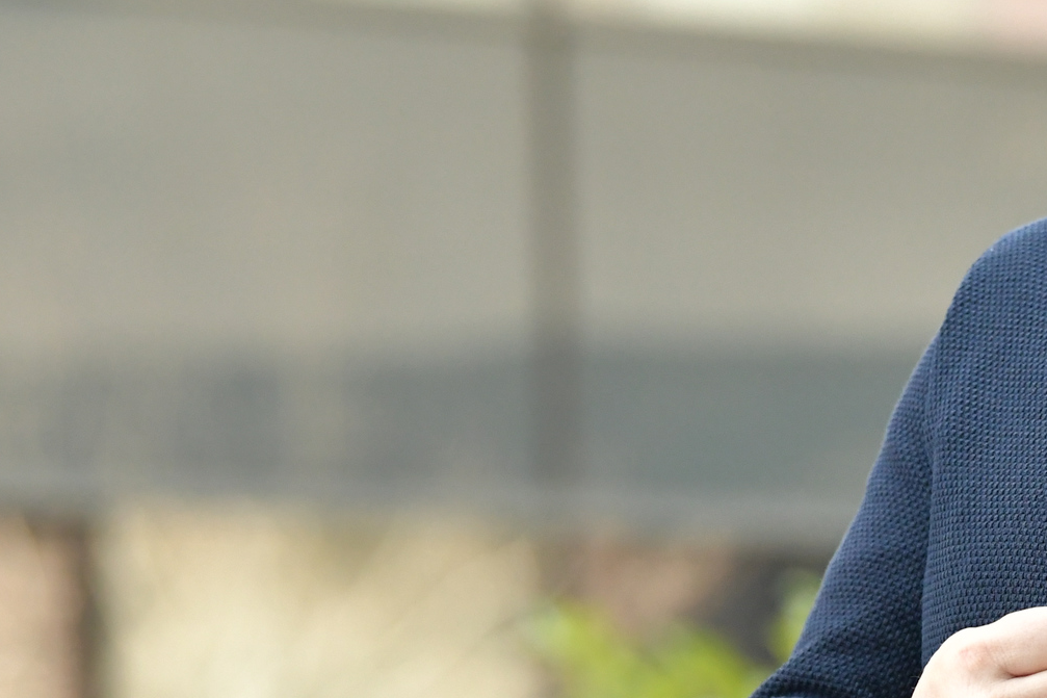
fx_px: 8810
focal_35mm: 303
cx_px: 1176
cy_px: 234
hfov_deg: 6.8
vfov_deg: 4.5
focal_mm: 122
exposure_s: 1/1000
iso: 2000
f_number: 4
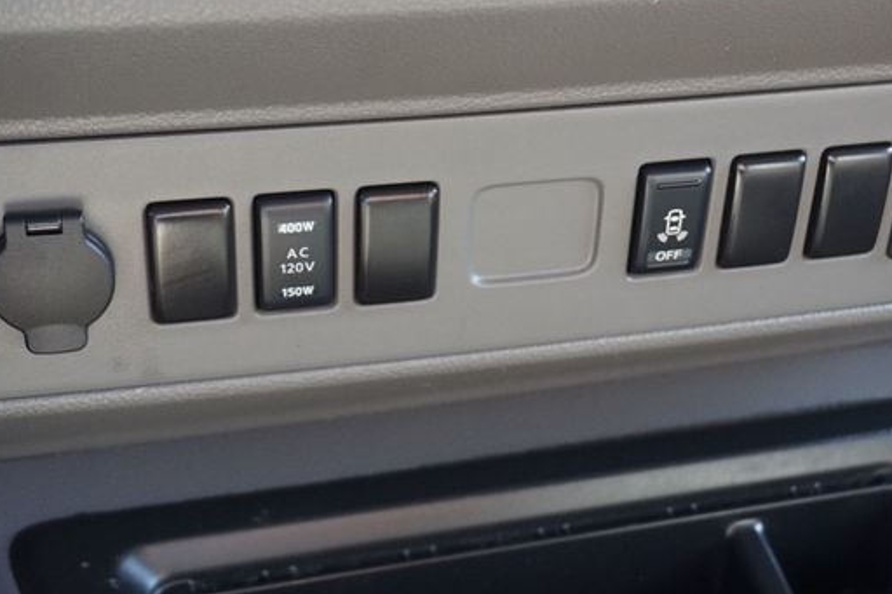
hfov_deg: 33.4
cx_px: 481
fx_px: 1486
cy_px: 242
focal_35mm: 60
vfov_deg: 22.6
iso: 1000
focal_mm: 32
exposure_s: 1/60
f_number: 5
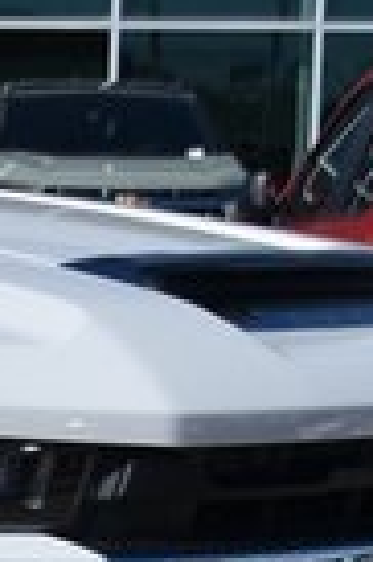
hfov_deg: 5.3
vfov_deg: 8.6
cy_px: 693
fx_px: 3673
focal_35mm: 236
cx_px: -1019
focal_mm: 21
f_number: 4.5
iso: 100
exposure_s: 1/2000
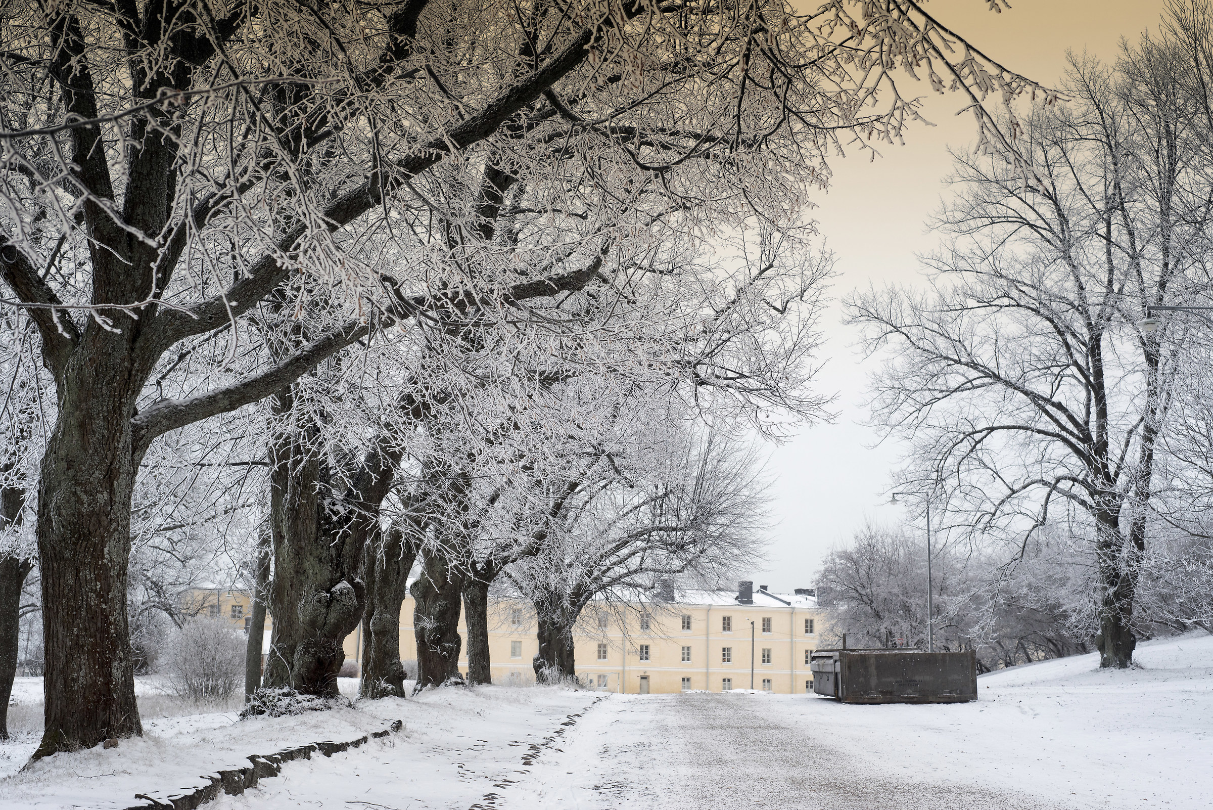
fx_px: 1685
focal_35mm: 50
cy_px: 405
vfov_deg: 27.0
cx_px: 606
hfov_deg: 39.6
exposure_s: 1/125
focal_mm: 50
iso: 400
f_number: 5.6
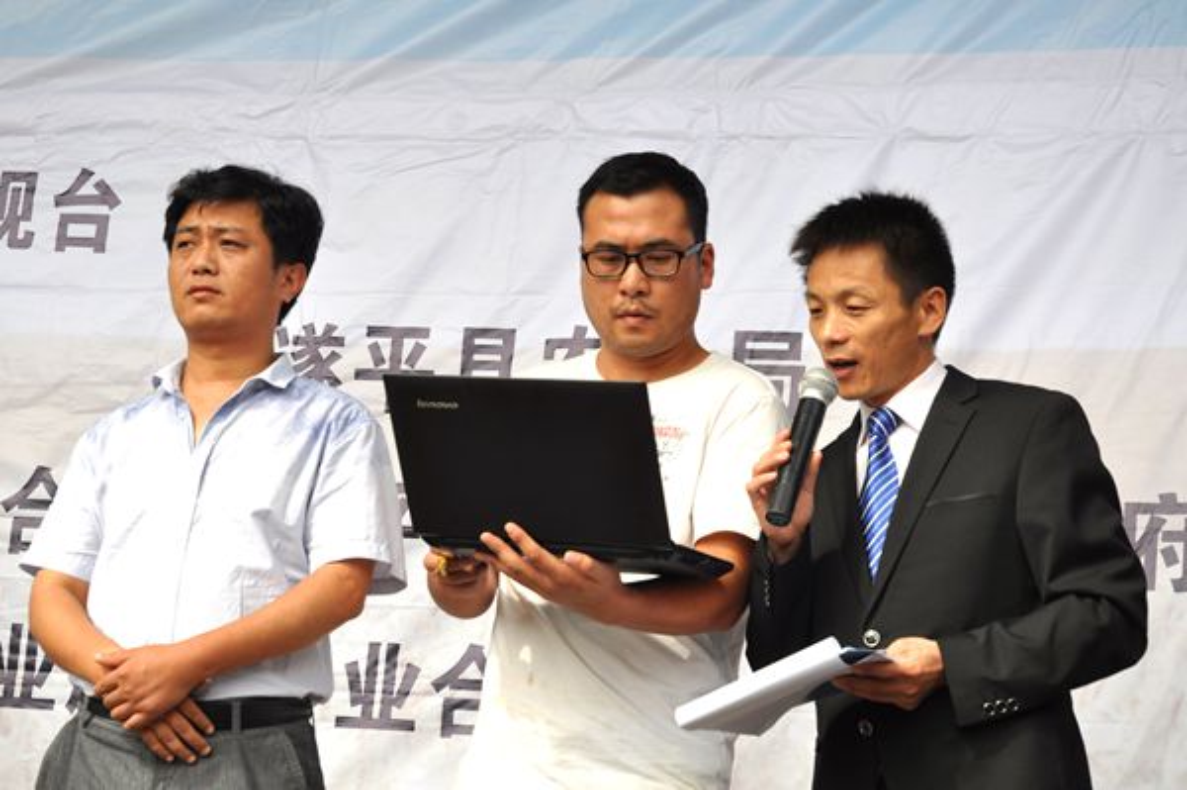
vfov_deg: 16.2
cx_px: 594
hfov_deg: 24.2
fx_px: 2767
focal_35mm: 84
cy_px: 395
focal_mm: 56
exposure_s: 1/250
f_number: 8
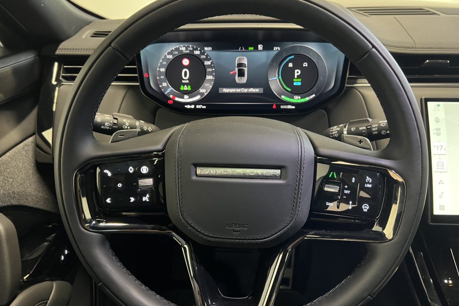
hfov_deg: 65.5
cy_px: 162
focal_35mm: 28
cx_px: 232
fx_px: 357
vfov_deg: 46.4
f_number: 1.5
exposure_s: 1/37
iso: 500
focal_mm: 5.7
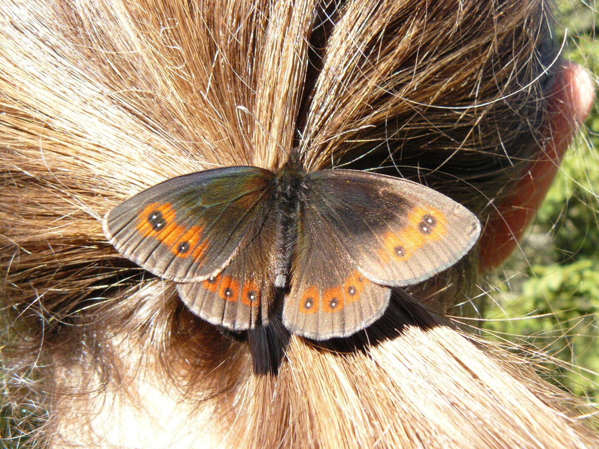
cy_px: 224
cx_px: 300
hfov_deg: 51.4
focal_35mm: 36
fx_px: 623
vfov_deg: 39.7
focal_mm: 6
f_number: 5
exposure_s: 1/125
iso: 200
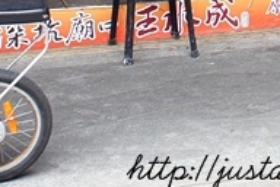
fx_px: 1037
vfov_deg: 9.3
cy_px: -237
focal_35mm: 133
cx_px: 341
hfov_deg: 14.8
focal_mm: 19
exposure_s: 1/125
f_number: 5
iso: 200
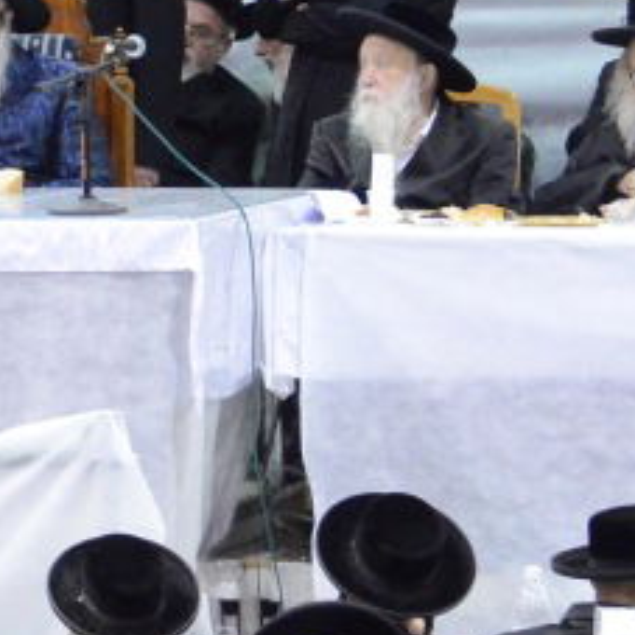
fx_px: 10232
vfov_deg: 3.6
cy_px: 190
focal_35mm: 493
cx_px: -70
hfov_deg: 3.5
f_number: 5.6
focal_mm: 86
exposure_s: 1/50
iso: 4000
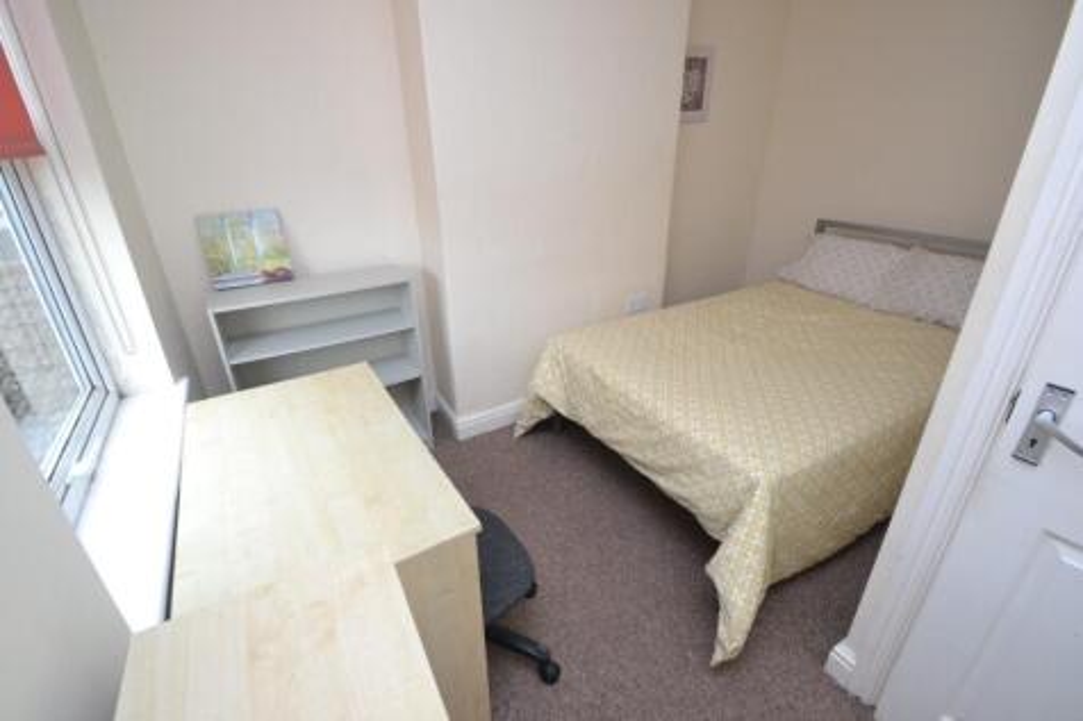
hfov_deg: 100.4
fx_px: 451
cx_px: 542
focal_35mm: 15
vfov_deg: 77.3
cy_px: 360
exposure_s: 1/100
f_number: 8
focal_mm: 10
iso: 1600
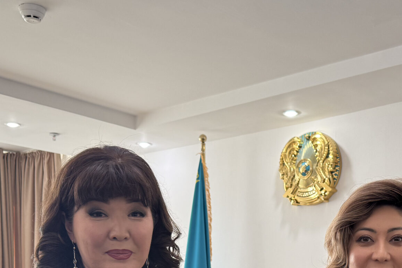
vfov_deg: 22.9
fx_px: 614
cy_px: 310
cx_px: 277
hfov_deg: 35.8
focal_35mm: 55
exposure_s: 1/100
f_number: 1.78
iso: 80
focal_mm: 6.76
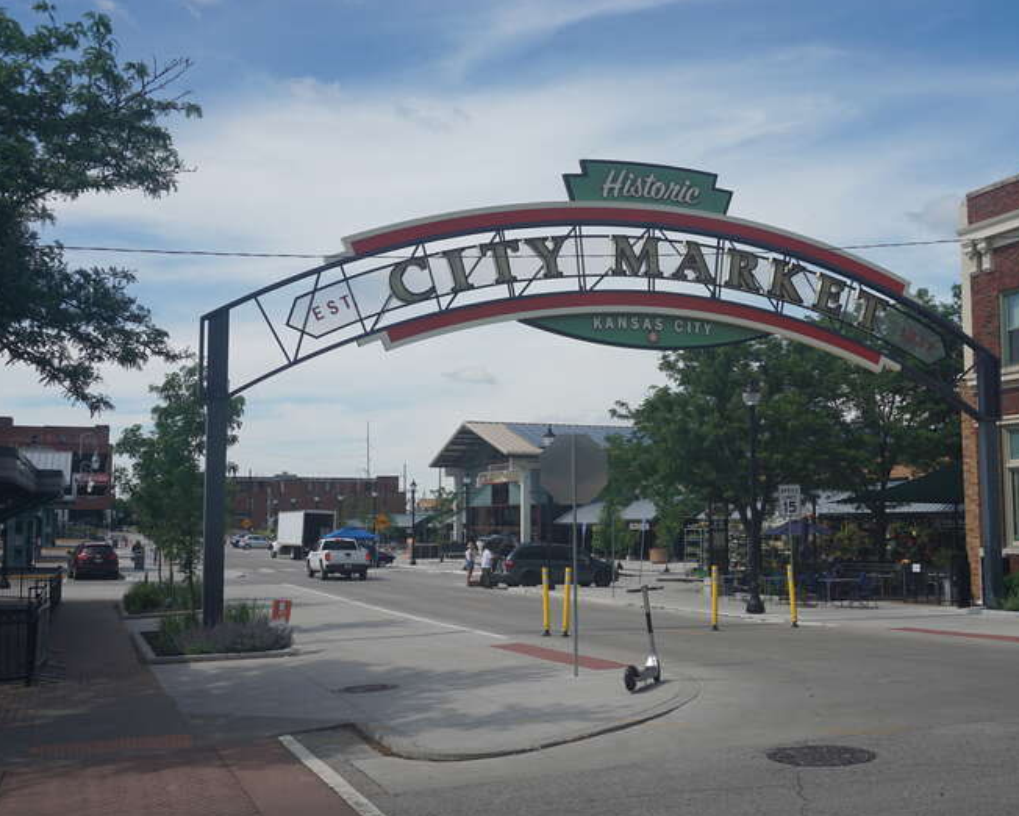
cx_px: 591
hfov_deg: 47.7
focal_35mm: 38
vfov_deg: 39.2
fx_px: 1146
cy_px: 413
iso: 100
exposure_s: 1/200
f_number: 9
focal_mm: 22
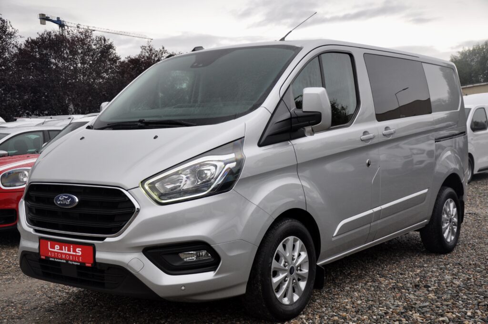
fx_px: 609
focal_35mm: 45
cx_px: 244
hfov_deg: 43.7
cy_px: 162
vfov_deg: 29.8
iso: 500
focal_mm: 30
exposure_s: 1/125
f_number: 5.6
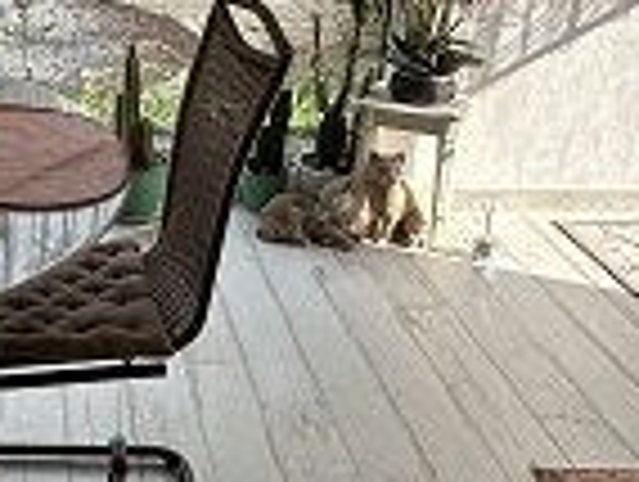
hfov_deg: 30.2
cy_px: 95
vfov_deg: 24.5
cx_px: -9
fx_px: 1091
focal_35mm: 59
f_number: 2.2
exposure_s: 1/268
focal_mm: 2.22
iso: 40
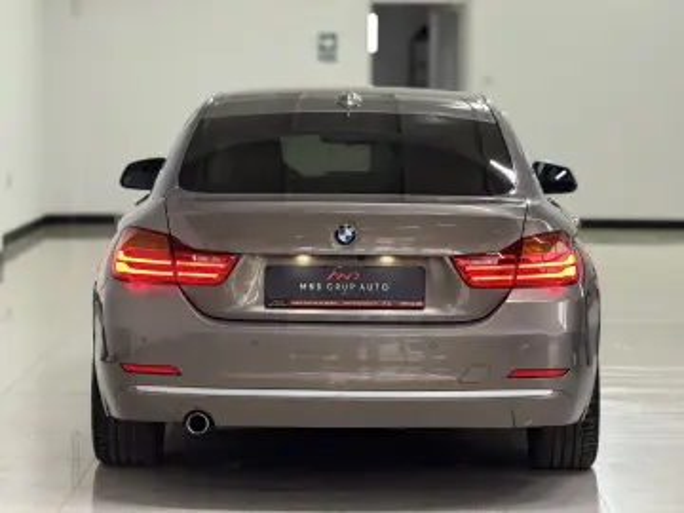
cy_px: 256
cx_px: 342
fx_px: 2371
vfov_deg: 12.3
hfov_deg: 16.4
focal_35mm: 120
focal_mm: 15.66
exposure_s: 1/50
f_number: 2.8
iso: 400
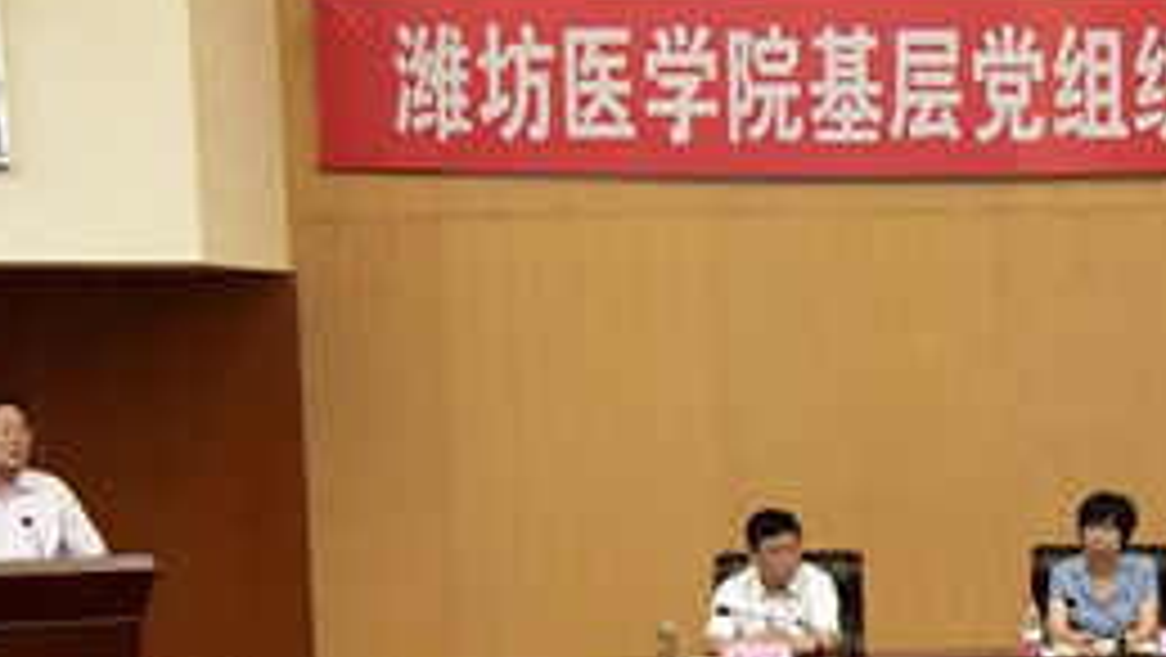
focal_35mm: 34
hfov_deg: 54.2
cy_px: 801
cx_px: 927
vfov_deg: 29.5
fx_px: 1052
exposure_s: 1/50
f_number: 3.5
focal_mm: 14
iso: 800
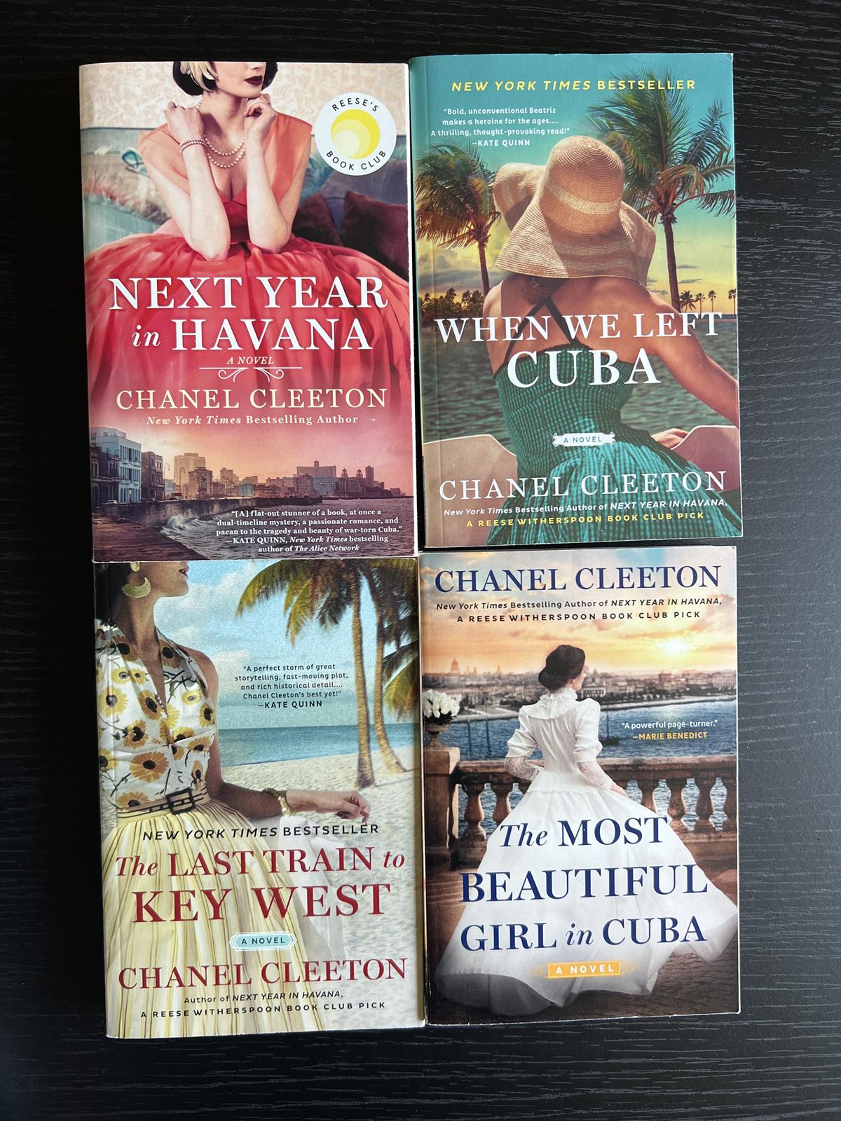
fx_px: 842
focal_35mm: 26
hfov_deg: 53.1
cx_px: 420
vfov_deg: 67.3
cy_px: 560
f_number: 1.5
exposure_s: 1/121
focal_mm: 5.7
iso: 125
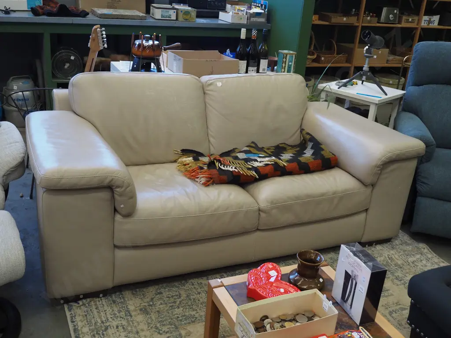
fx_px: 495
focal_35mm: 38
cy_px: 169
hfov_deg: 49.0
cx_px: 226
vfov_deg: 37.7
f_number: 5.6
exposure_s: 1/160
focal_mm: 19
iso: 1600
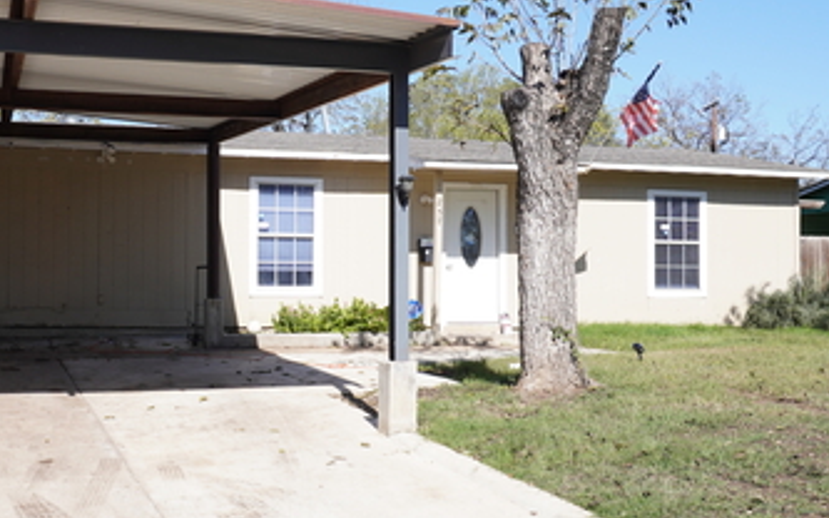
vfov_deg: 25.8
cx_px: 249
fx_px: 1129
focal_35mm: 50
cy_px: 270
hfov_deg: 39.6
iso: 100
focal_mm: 17
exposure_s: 1/160
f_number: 9
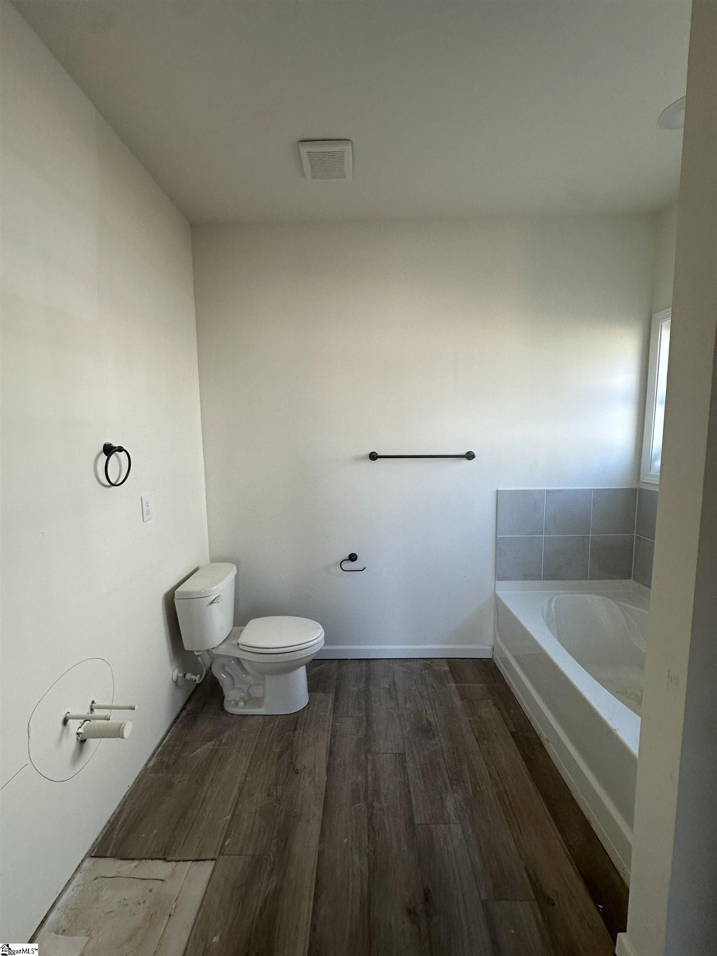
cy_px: 478
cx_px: 358
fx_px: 387
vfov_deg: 102.1
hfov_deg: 85.7
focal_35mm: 14
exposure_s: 1/120
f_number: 2.2
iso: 160
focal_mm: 2.22
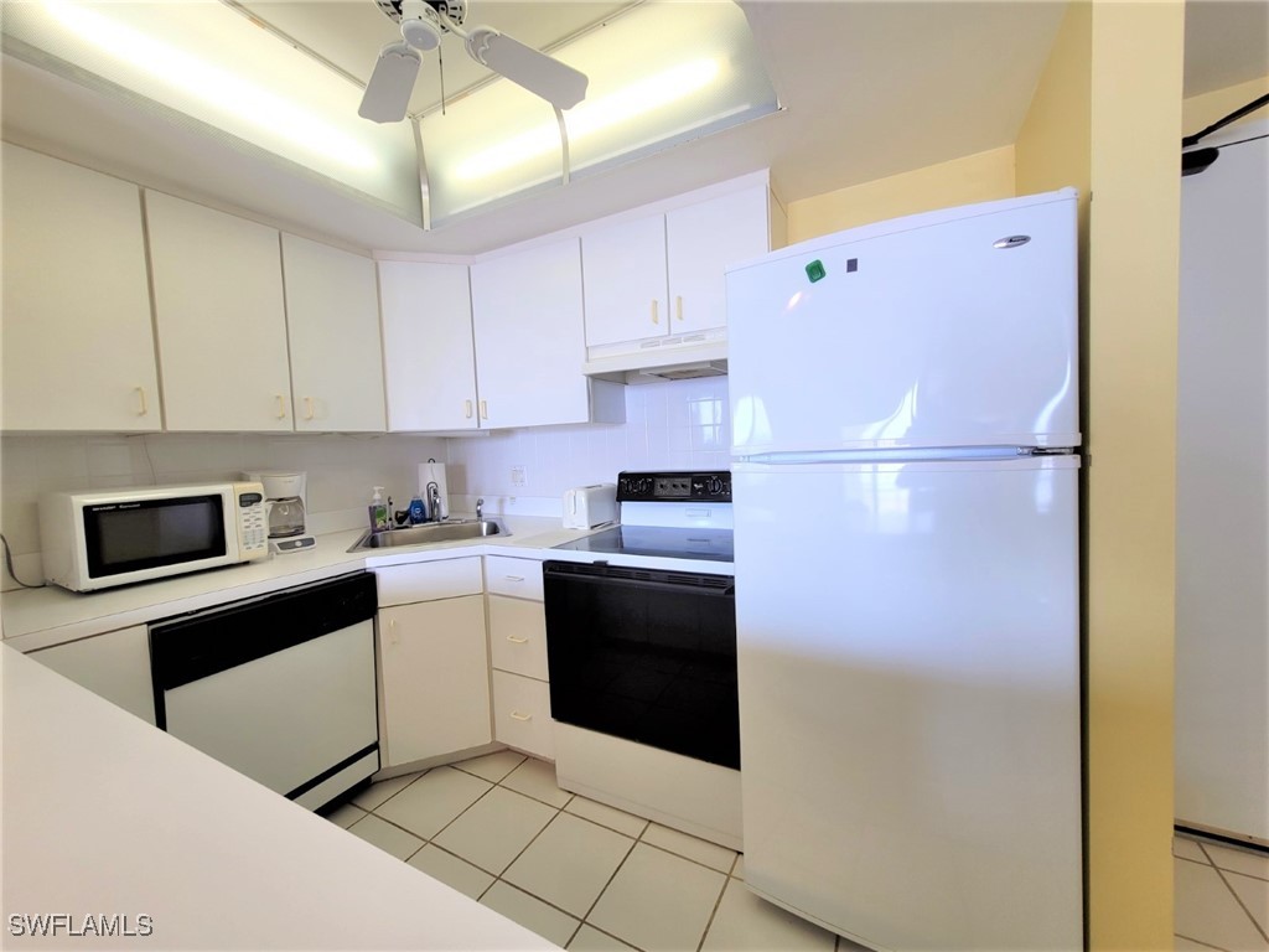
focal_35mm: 13
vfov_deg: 89.9
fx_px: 477
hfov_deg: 106.2
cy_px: 476
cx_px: 634
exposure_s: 1/59
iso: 50
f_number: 2.2
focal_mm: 1.74
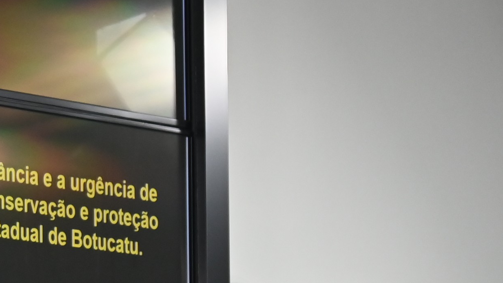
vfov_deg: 5.3
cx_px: -518
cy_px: 465
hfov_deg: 9.0
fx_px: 3000
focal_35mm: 225
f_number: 5.3
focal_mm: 44
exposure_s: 1/125
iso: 1100
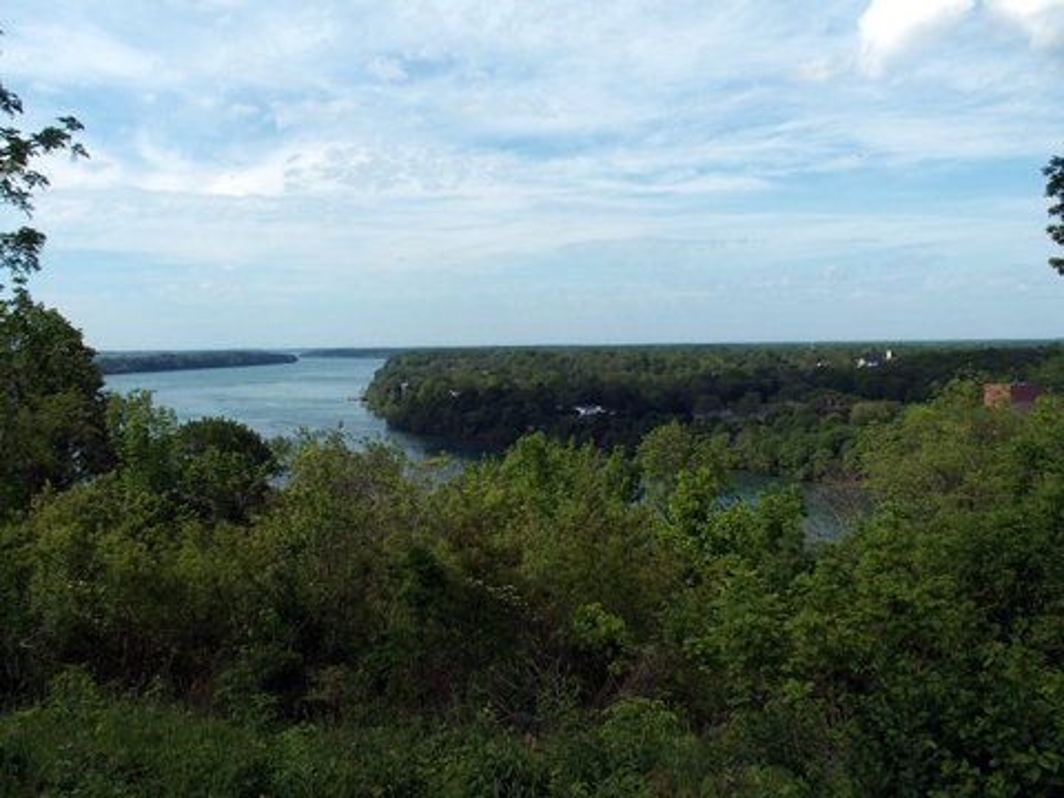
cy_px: 399
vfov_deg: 49.7
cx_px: 532
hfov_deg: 63.4
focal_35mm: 28
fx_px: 861
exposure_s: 1/800
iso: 100
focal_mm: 6
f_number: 6.3
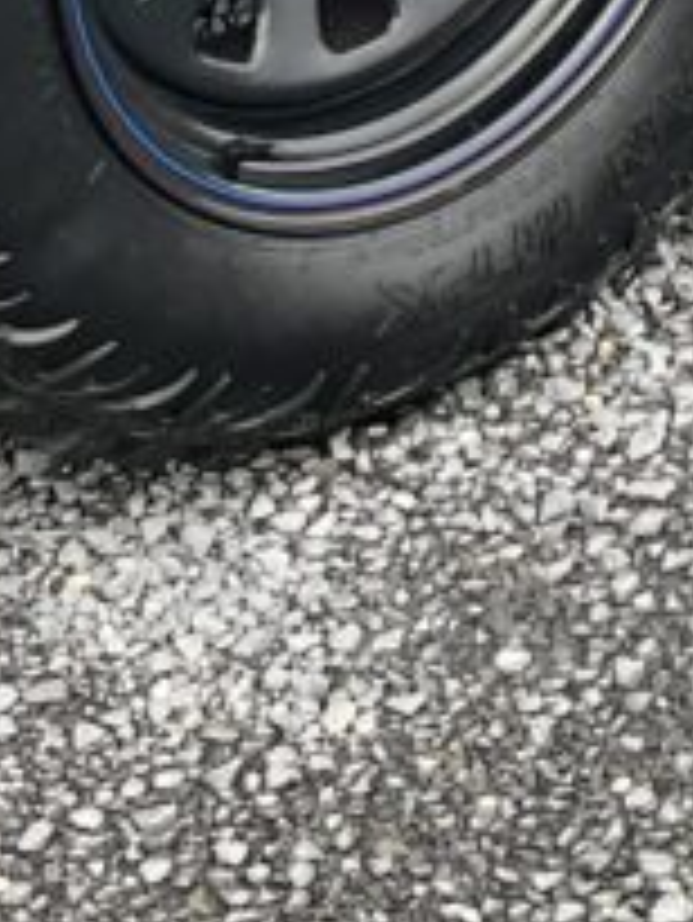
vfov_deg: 12.1
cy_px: -913
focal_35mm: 145
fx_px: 3866
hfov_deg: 10.0
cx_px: 958
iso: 25
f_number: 1.8
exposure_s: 1/120
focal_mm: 3
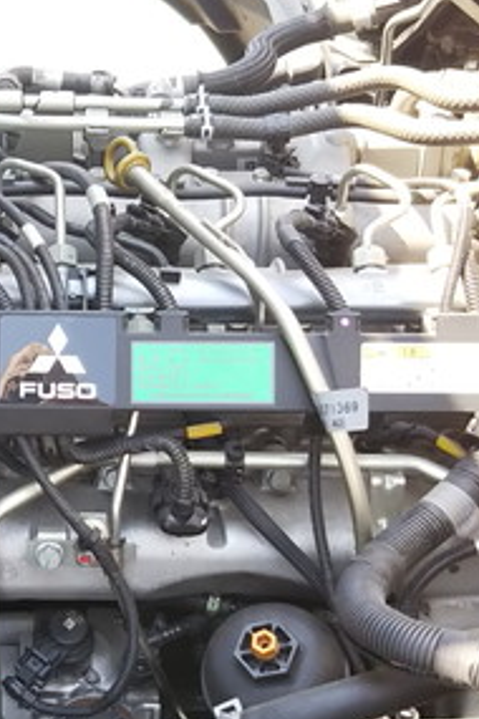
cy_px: 449
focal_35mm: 70
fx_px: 1397
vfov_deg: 28.7
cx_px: 48
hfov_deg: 19.1
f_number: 2.2
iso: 25
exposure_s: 1/120
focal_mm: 4
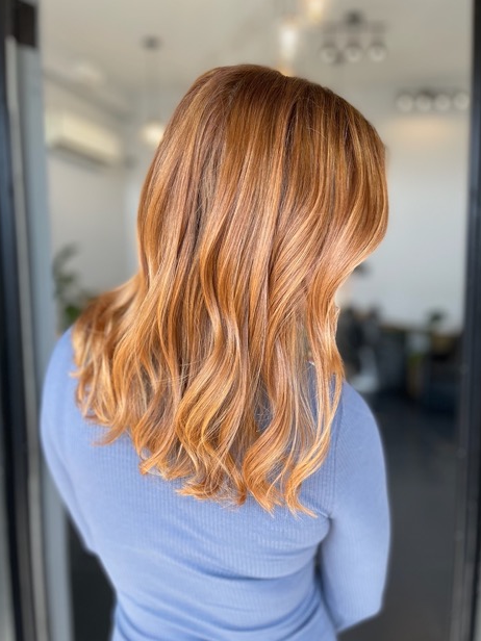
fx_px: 500
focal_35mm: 27
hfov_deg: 51.4
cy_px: 325
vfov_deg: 65.3
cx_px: 237
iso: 40
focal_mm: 5.1
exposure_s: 1/242
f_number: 1.6
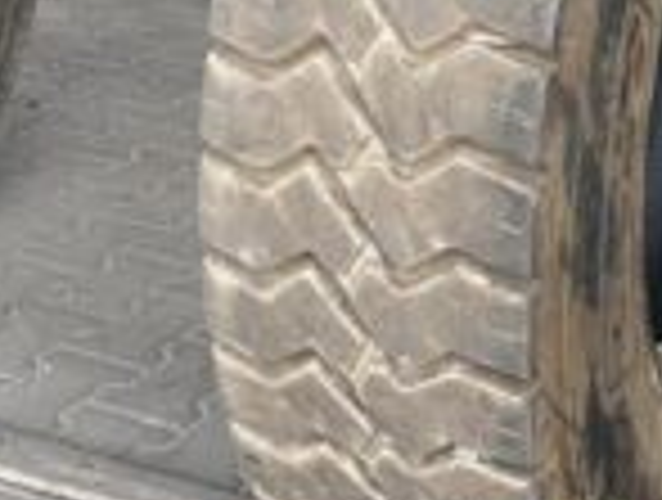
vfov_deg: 19.2
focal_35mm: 76
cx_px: 522
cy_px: 70
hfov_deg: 25.2
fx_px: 1457
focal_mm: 4.25
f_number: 1.8
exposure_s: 1/122
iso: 32
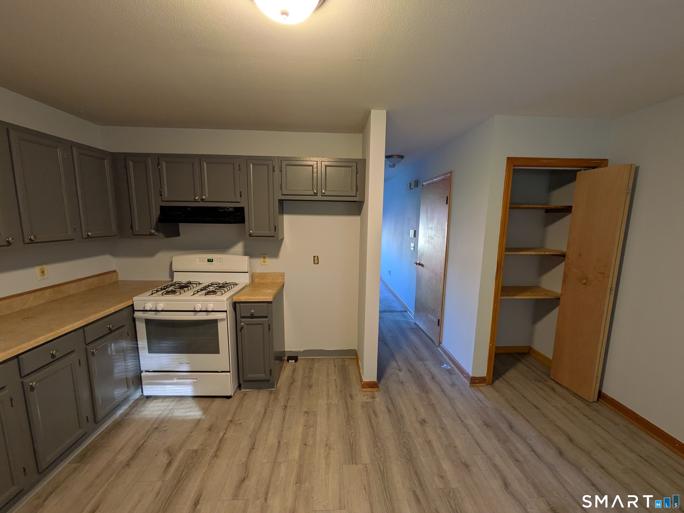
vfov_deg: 85.7
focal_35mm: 14
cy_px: 256
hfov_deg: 102.0
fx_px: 277
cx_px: 342
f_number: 2.2
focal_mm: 1.83
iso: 104
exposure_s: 1/30
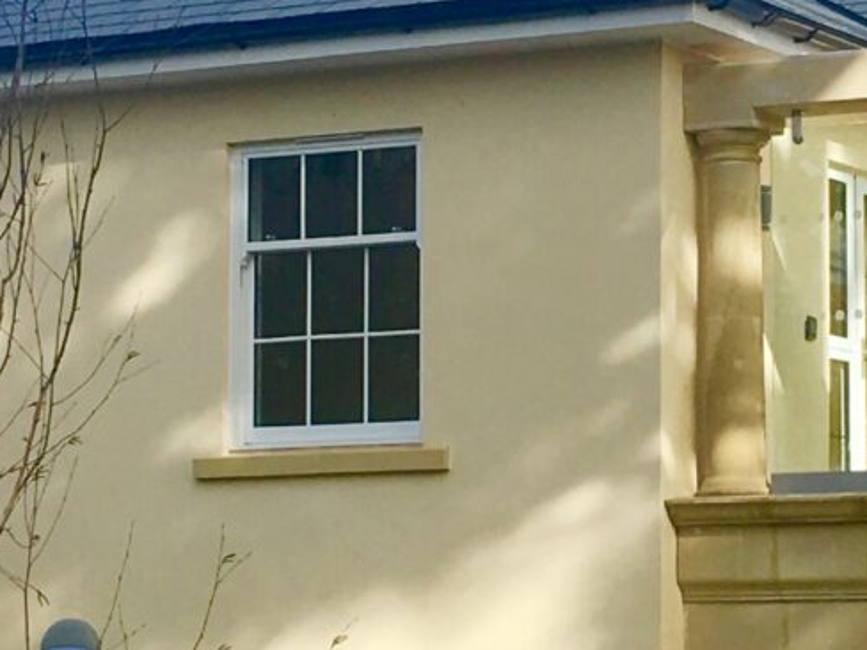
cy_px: 341
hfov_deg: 13.0
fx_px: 3807
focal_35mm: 152
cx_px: 577
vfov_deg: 9.8
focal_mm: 4.15
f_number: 2.2
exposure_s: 1/1099
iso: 25
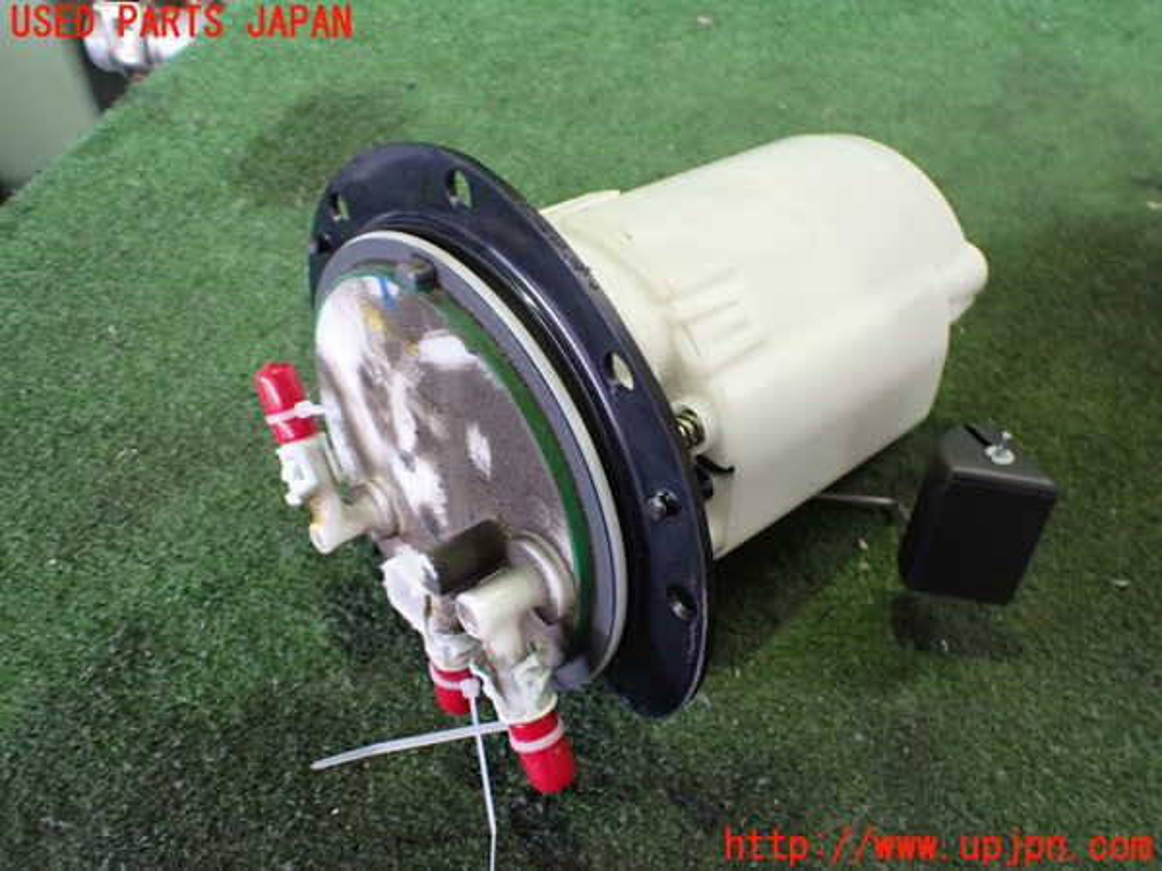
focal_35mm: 30
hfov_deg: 60.0
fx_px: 1007
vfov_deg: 46.8
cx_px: 581
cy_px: 436
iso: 800
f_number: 2.3
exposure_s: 1/60
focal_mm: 5.4
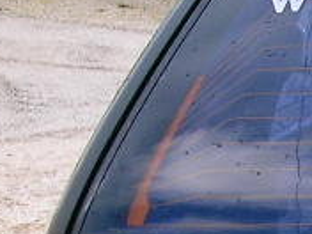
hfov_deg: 7.1
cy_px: 386
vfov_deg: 5.5
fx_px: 2416
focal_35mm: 268
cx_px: 682
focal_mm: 7.7
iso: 50
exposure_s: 1/104
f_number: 3.2
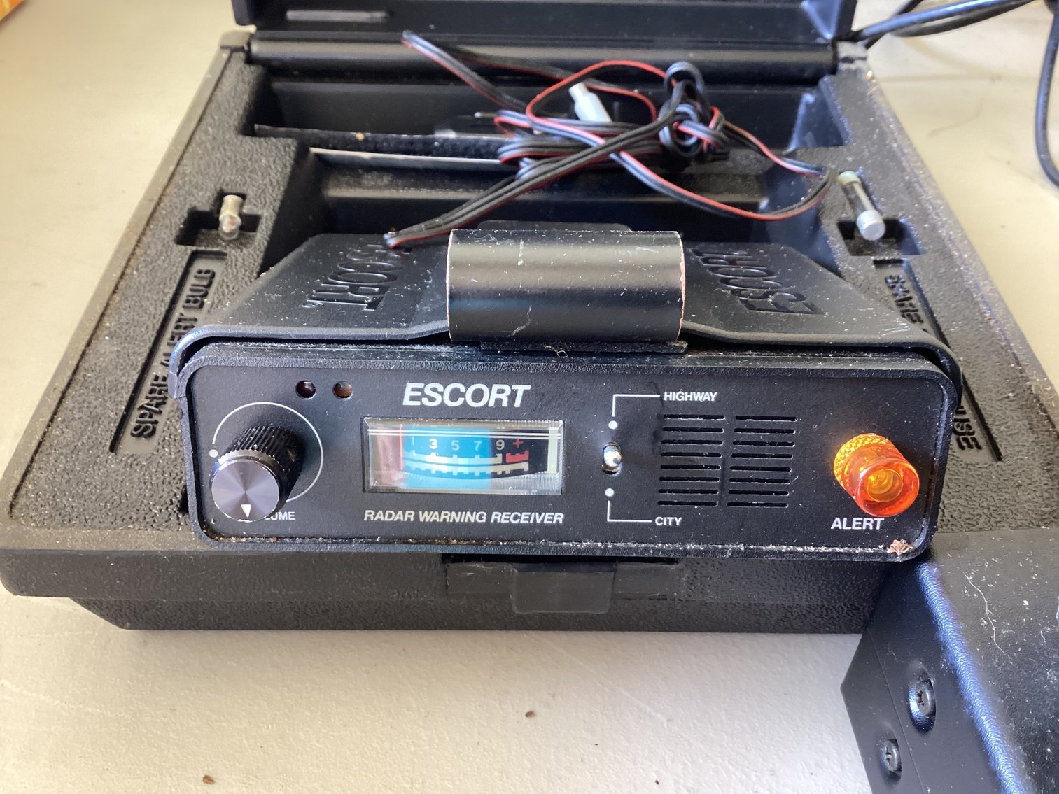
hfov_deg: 58.3
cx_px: 530
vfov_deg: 45.4
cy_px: 397
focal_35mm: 31
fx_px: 948
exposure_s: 1/60
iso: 250
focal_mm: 3.3
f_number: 2.4
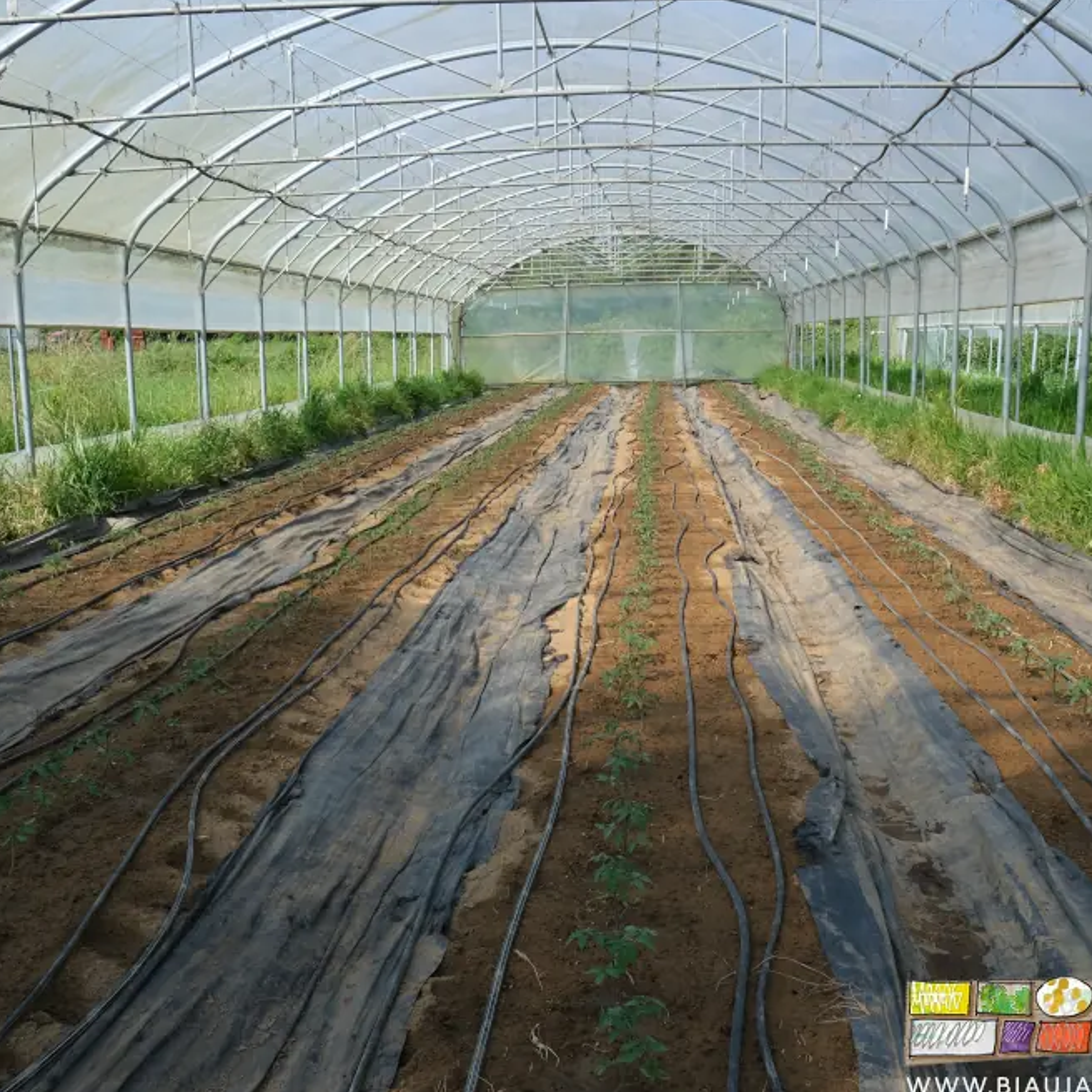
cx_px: 559
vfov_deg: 47.2
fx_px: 1249
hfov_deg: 47.2
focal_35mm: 35
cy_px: 552
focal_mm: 18
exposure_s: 1/280
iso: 160
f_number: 6.4
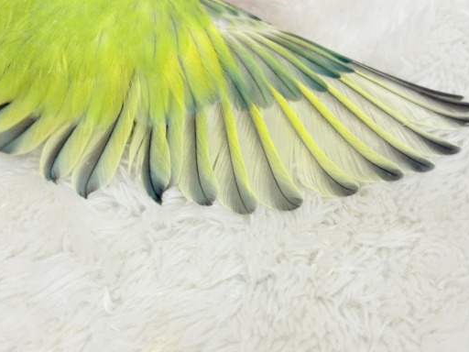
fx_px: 881
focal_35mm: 65
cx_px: 245
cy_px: 161
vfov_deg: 22.6
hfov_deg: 29.8
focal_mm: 5.96
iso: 64
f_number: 1.6
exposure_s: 1/100
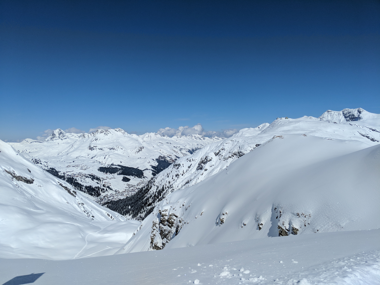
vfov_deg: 51.4
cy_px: 142
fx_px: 296
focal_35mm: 27
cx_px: 190
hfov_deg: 65.3
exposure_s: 1/23256
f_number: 1.8
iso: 88
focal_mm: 4.44
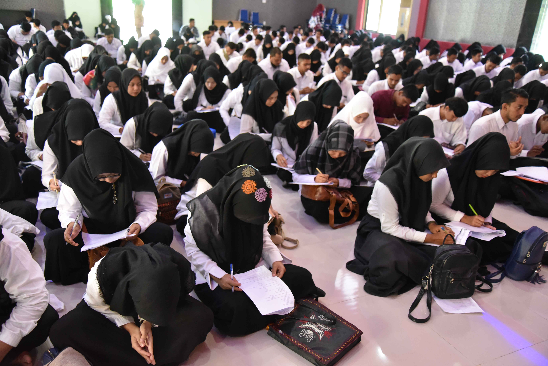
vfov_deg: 41.1
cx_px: 274
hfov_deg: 58.7
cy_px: 183
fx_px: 487
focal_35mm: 32
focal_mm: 32
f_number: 4
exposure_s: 1/100
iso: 5600
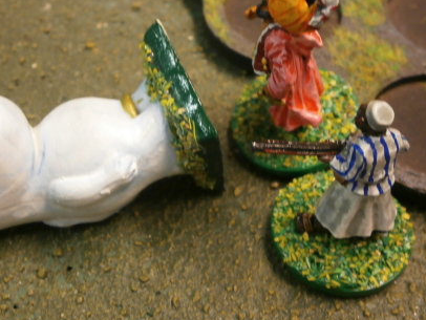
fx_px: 763
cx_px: 197
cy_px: 115
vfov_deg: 23.6
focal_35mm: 62
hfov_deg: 31.2
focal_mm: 8.3
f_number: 3.4
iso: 200
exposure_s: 1/20
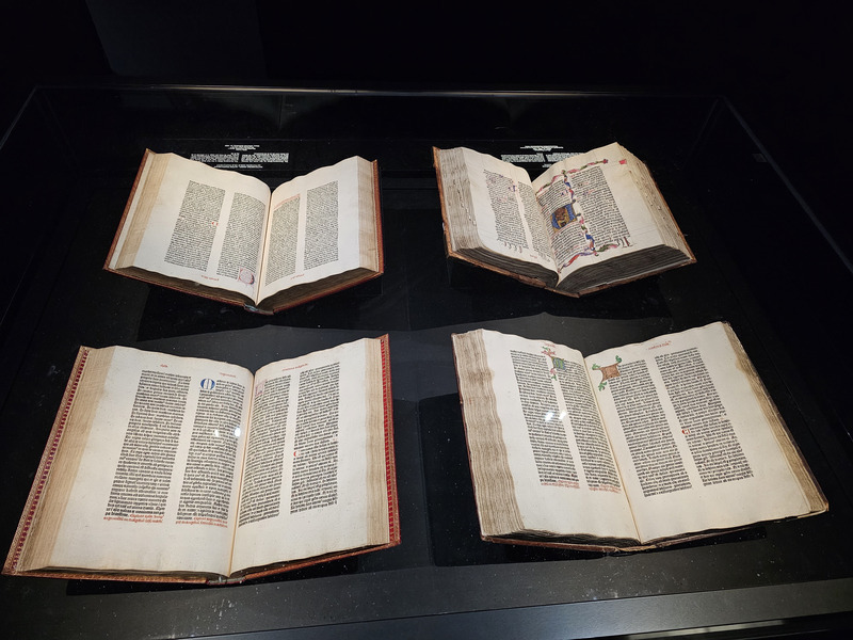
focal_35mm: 23
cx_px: 426
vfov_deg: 58.9
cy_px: 320
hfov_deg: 73.9
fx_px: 567
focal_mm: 6.3
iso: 640
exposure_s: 1/30
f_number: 1.7
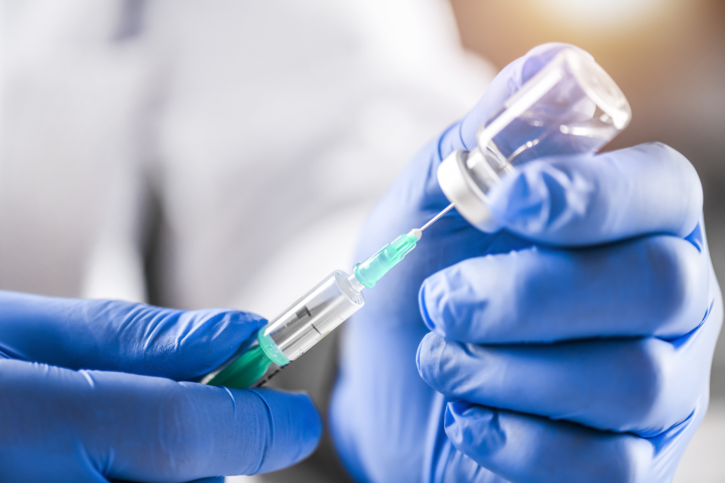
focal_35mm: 105
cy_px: 242
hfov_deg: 19.5
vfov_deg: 13.0
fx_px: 2114
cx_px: 362
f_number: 3.2
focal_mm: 105
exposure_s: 1/200
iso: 800
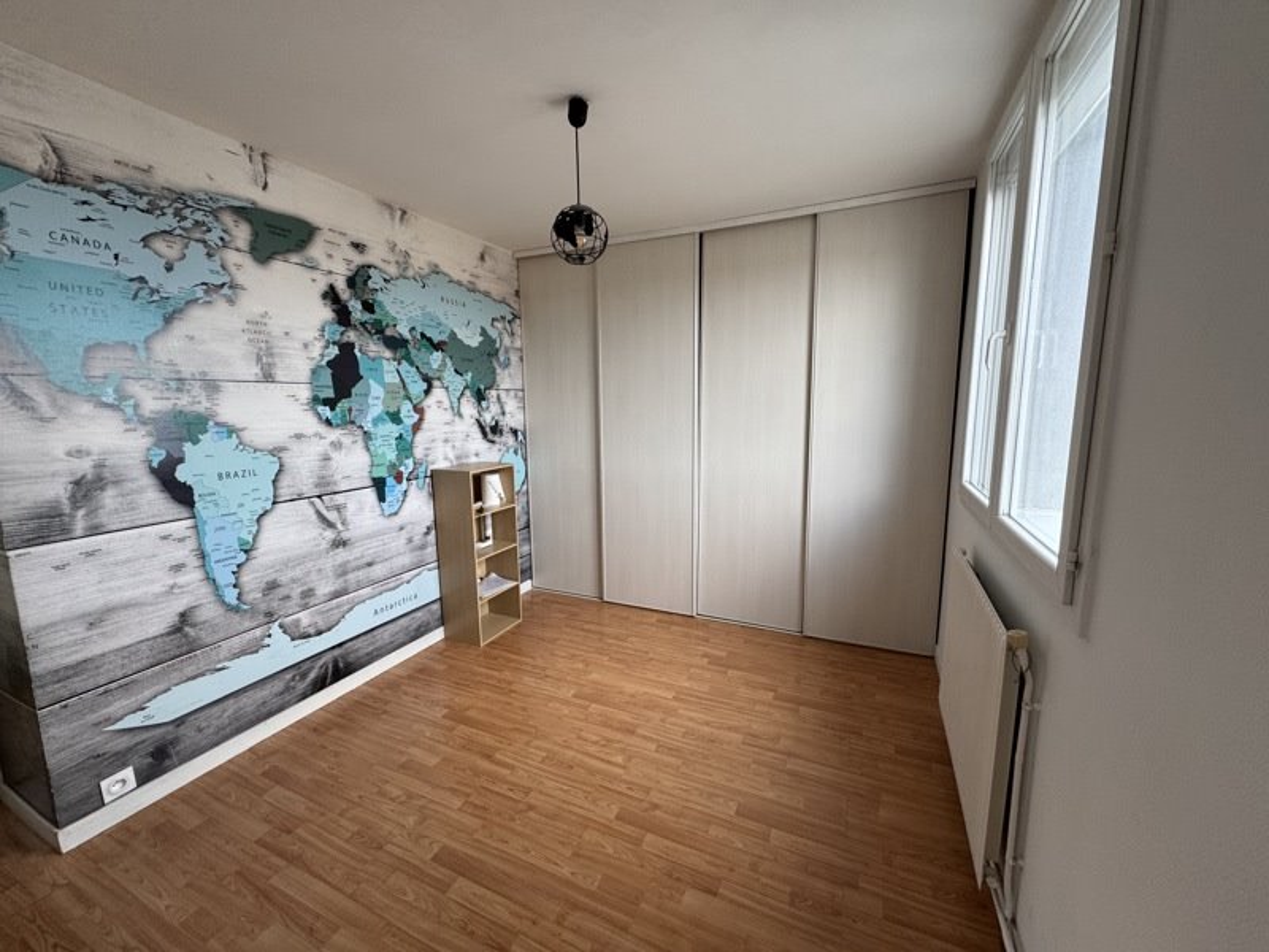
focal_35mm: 14
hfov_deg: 102.1
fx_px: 513
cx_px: 634
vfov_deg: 85.7
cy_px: 476
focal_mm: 2.22
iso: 125
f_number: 2.2
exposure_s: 1/99
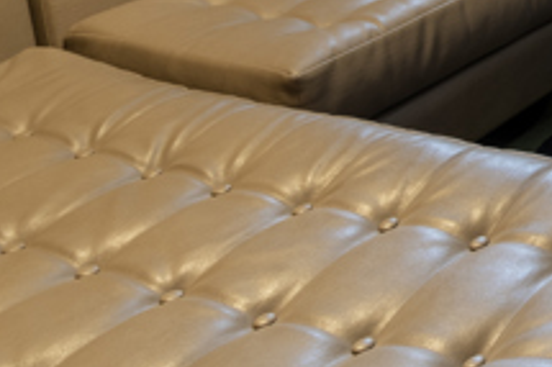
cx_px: 942
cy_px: -395
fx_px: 996
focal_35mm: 65
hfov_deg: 22.0
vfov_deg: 15.8
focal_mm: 14
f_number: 16
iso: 100
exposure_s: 3
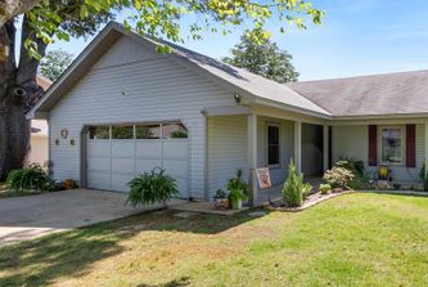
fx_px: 286
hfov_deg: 69.5
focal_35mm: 24
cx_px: 314
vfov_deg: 53.3
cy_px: 147
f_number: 8
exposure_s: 1/250
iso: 250
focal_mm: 16
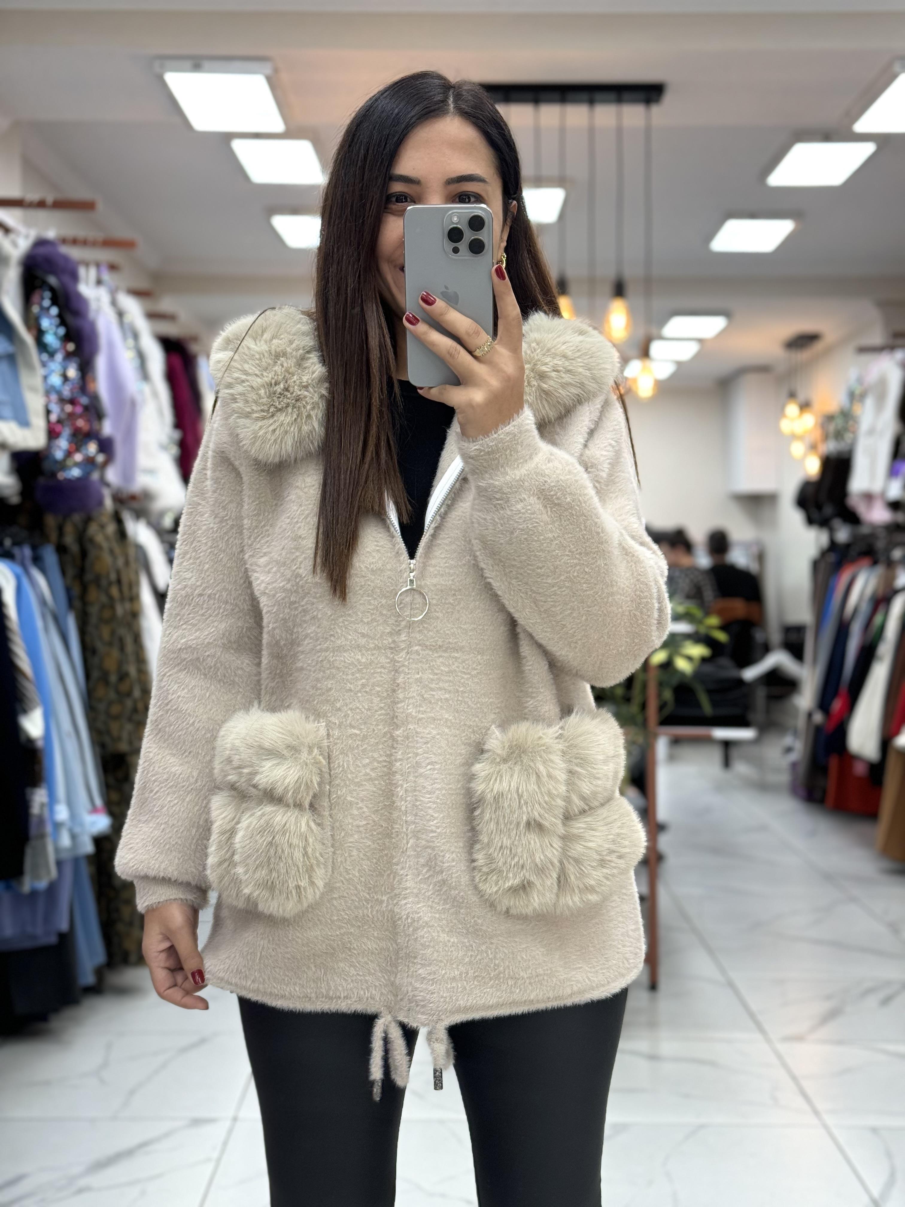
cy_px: 604
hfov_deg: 30.3
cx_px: 452
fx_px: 1673
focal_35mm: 48
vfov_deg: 39.7
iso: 80
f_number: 1.78
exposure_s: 1/50
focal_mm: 6.76
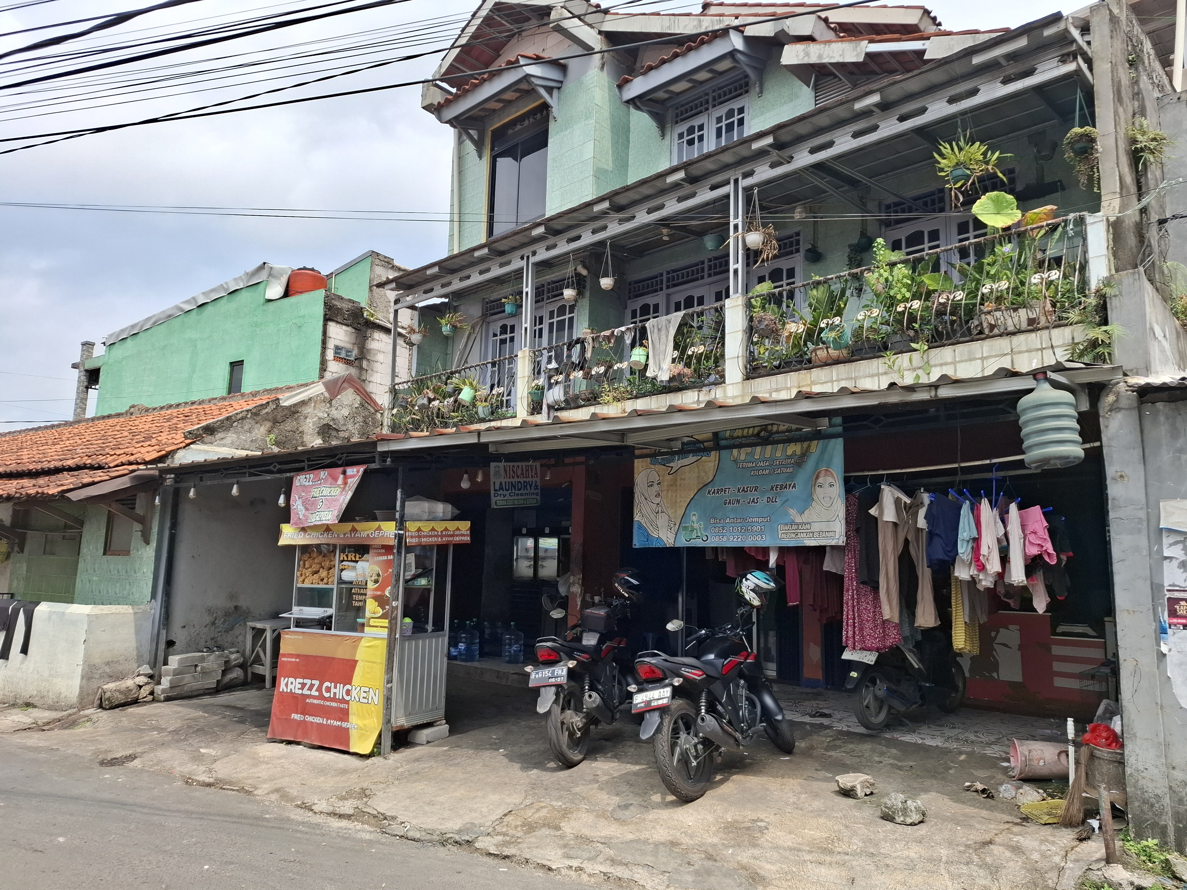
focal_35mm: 23
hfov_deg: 73.9
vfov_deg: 58.9
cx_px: 594
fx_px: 789
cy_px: 445
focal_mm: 5.54
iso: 50
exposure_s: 1/1399
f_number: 1.8
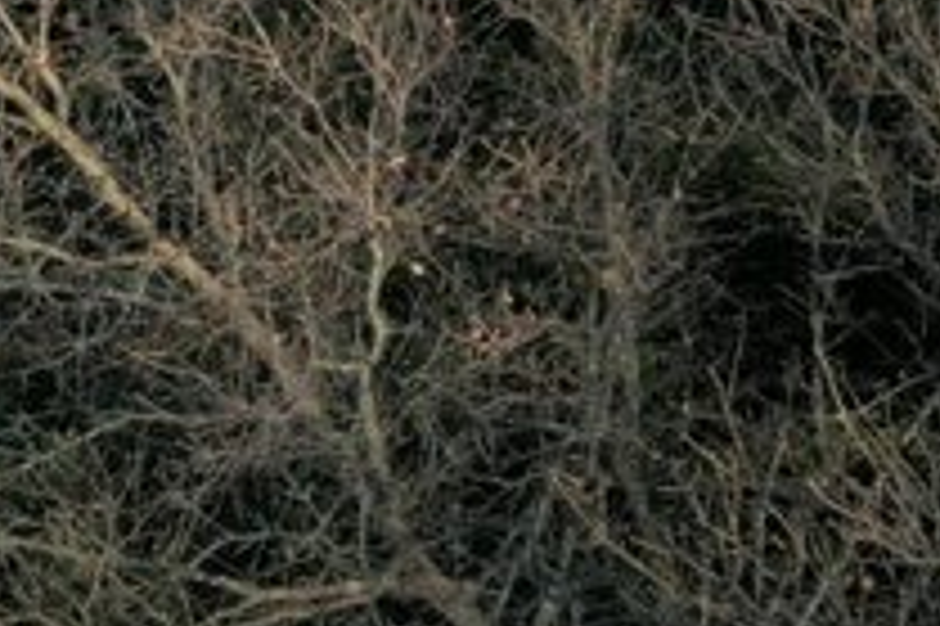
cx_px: 2348
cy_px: 288
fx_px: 4200
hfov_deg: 10.7
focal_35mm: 161
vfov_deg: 8.5
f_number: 8
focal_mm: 10.26
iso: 100
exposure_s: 1/30
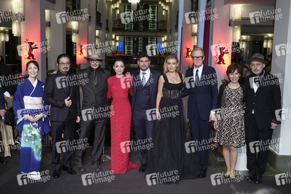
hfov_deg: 47.4
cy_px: 97
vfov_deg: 32.6
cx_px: 146
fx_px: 331
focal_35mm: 41
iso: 1000
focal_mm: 41
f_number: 7.1
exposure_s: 1/80
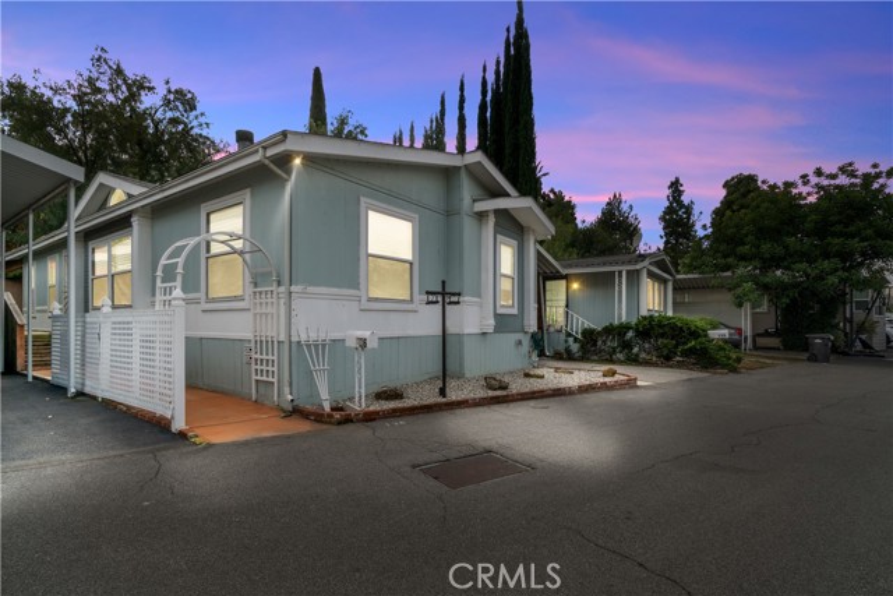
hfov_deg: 95.0
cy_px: 298
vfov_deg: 72.1
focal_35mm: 16
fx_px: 409
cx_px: 446
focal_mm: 11
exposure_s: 1/100
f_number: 13
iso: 125
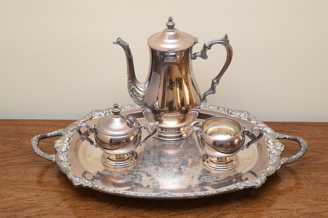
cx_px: 164
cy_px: 109
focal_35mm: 72
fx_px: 656
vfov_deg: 18.9
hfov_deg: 28.1
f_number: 5.3
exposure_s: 1/60
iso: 2500
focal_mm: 48
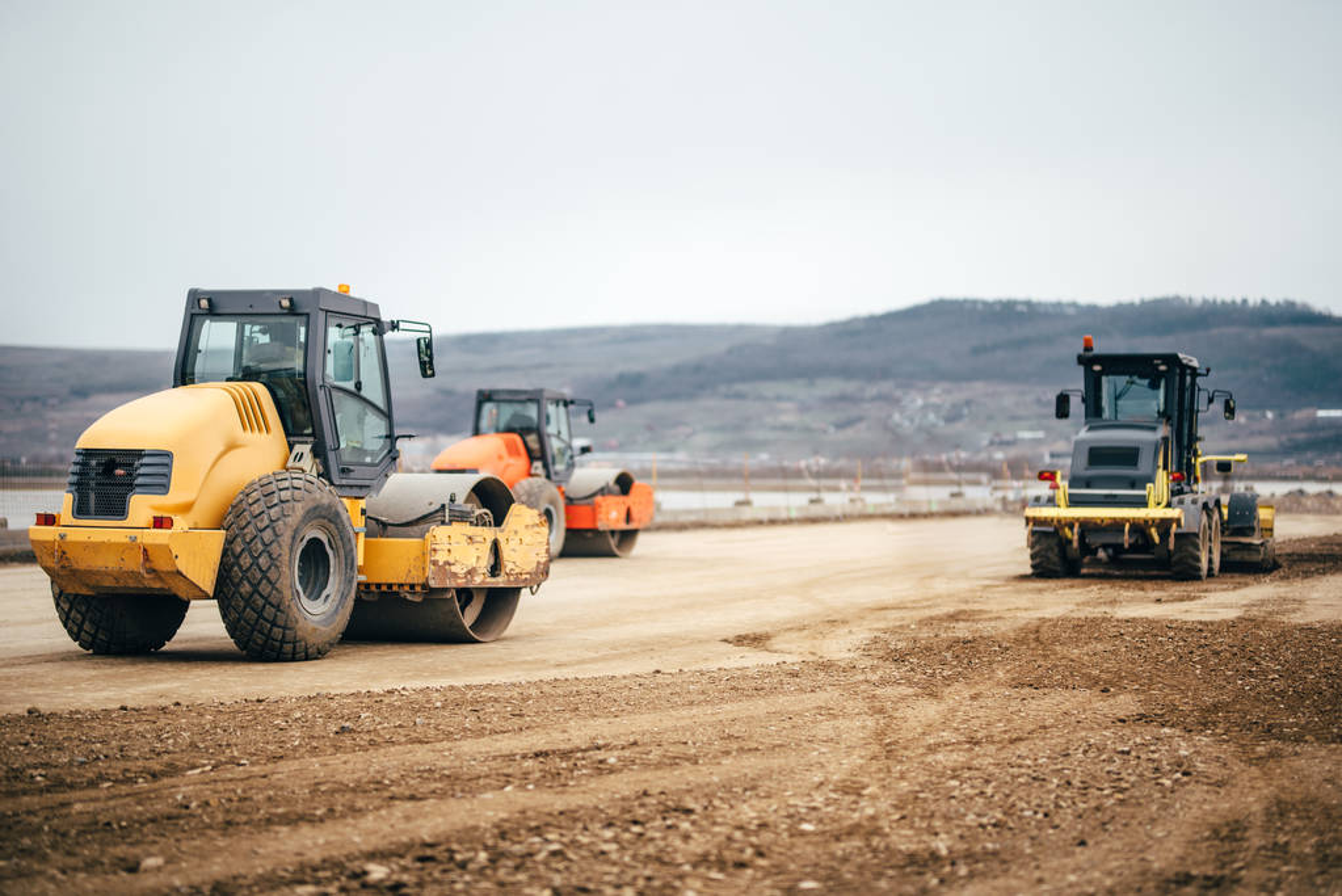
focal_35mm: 85
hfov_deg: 23.9
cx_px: 671
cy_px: 448
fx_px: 3170
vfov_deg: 16.1
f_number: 1.4
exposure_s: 1/3200
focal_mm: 85
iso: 200
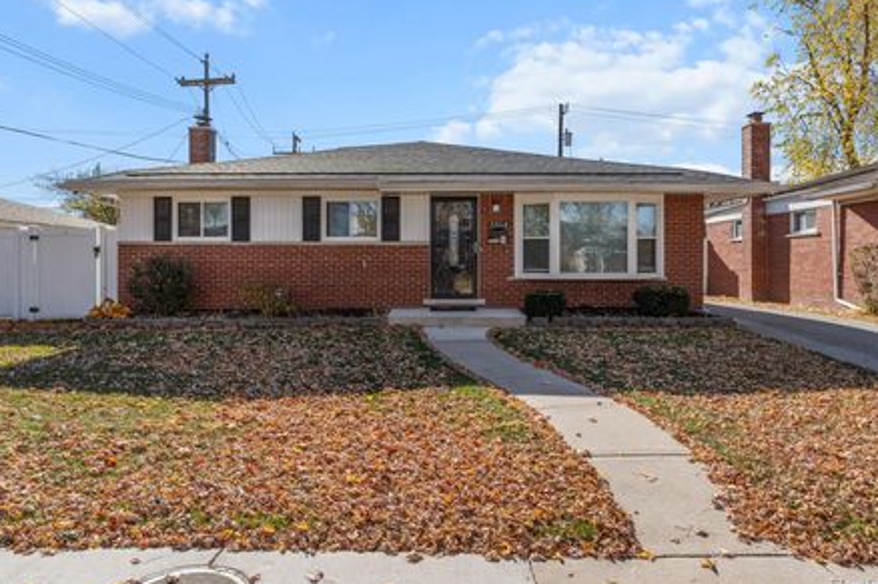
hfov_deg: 73.8
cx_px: 425
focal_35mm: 24
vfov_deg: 53.0
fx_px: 585
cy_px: 266
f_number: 8
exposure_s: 1/200
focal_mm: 21
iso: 100
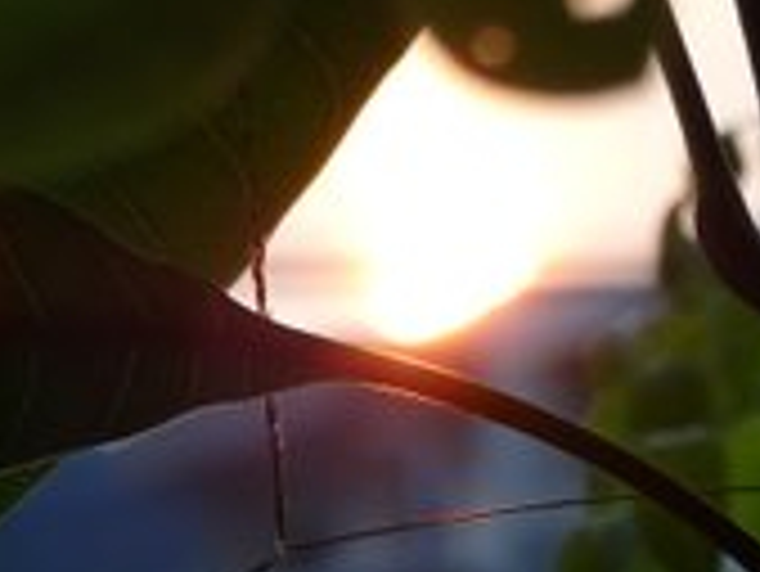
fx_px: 12831
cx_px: 202
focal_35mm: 584
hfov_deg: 3.4
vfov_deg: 2.5
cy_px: 405
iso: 250
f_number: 6.3
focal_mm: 35.17
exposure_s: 1/250
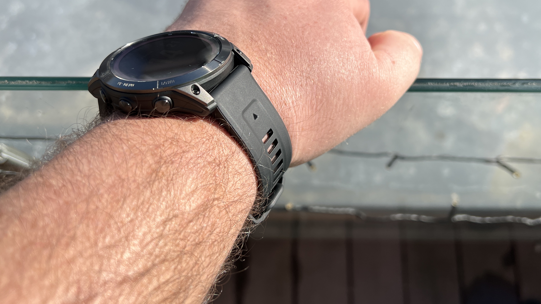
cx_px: 294
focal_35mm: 34
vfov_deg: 34.4
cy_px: 110
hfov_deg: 57.9
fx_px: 488
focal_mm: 5.7
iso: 50
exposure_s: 1/3257
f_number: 1.5
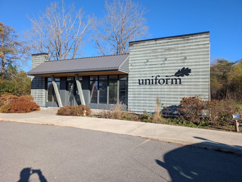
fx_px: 168
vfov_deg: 56.9
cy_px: 91
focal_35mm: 24
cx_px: 121
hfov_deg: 71.5
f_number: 1.68
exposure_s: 1/840
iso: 20
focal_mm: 6.9
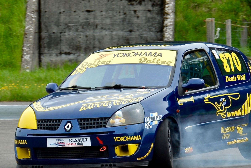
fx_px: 1764
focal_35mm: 253
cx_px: 154
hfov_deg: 8.1
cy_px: 81
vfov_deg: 5.4
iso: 400
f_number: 11
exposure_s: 1/250
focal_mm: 175
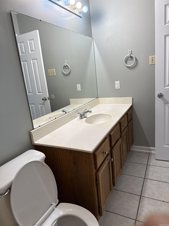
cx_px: 84
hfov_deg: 56.8
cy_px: 113
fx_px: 156
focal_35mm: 24
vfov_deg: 71.6
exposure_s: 1/120
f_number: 1.78
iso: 80
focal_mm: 6.76
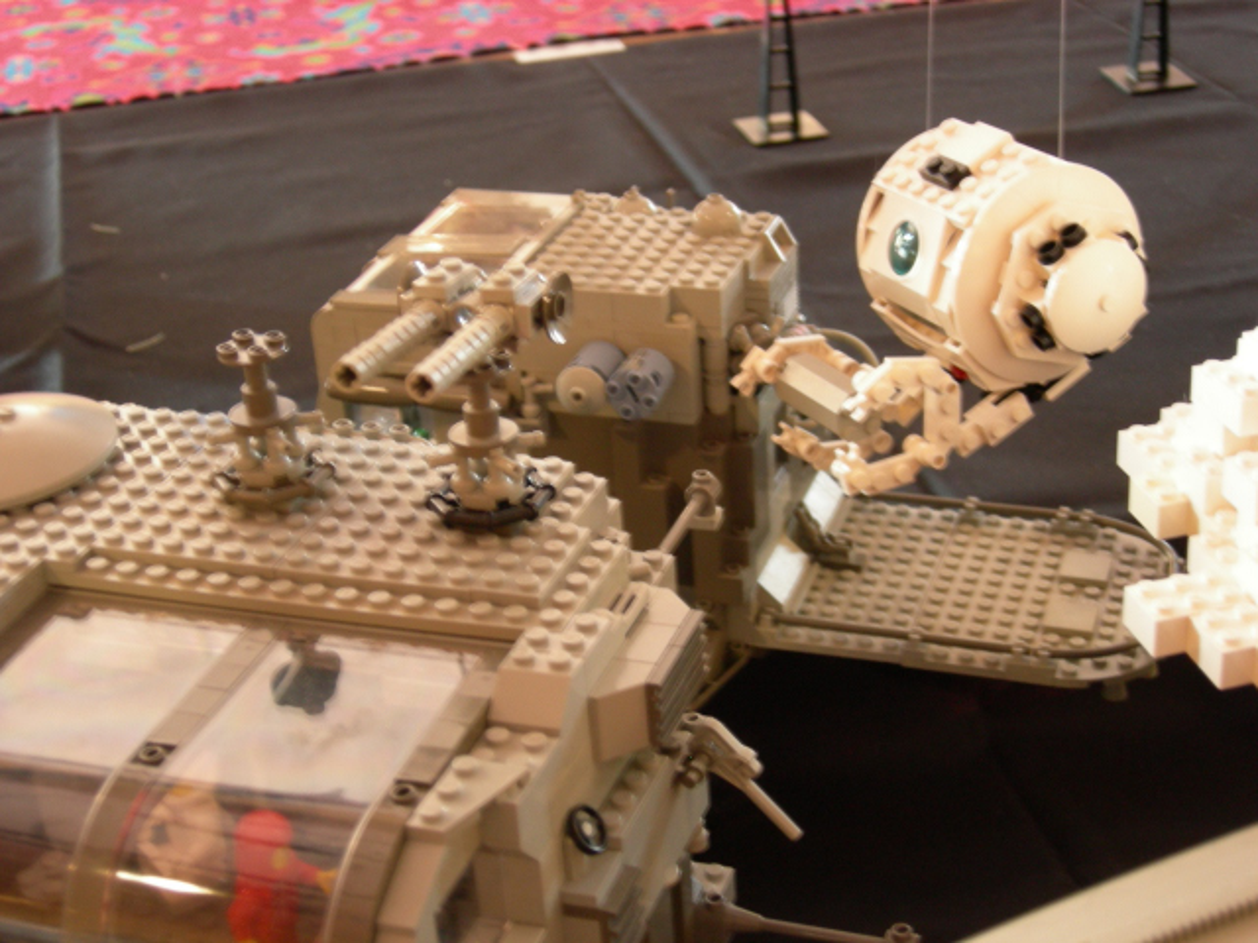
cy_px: 472
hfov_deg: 33.8
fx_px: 2071
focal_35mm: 57
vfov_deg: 25.7
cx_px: 629
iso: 200
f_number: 3.3
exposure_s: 1/1.6
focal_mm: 11.9
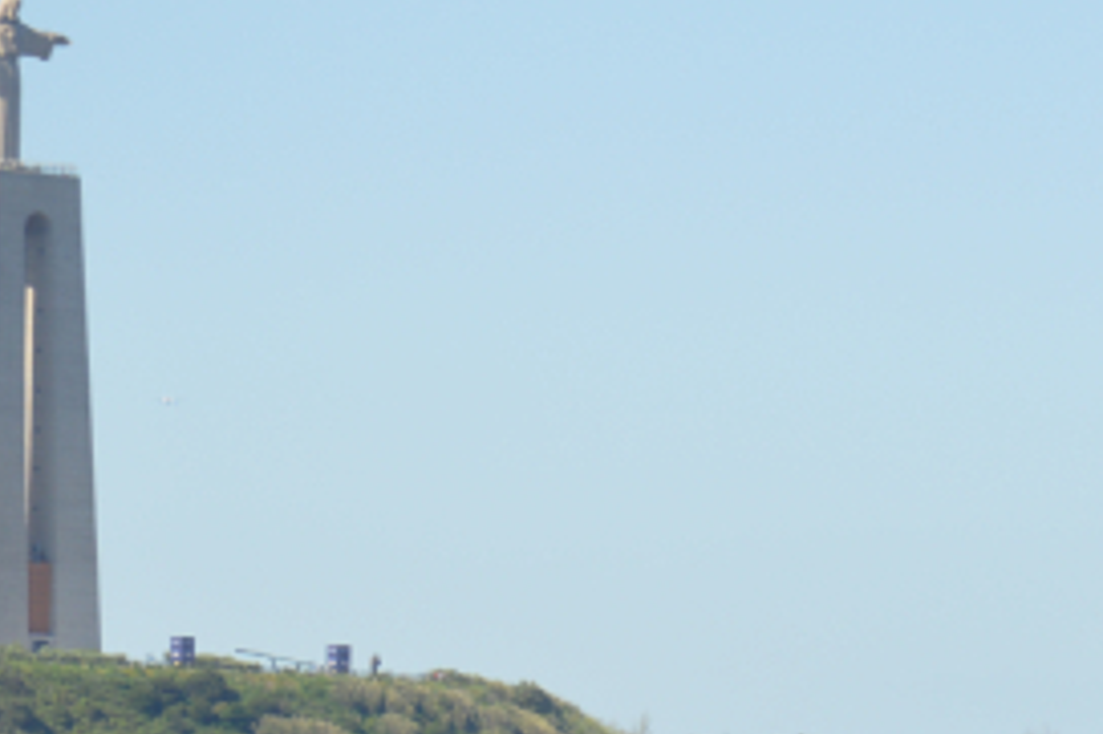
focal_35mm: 463
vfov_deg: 3.0
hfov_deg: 4.4
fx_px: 14191
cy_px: 511
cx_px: 1306
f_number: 7.1
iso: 100
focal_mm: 105
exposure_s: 1/250
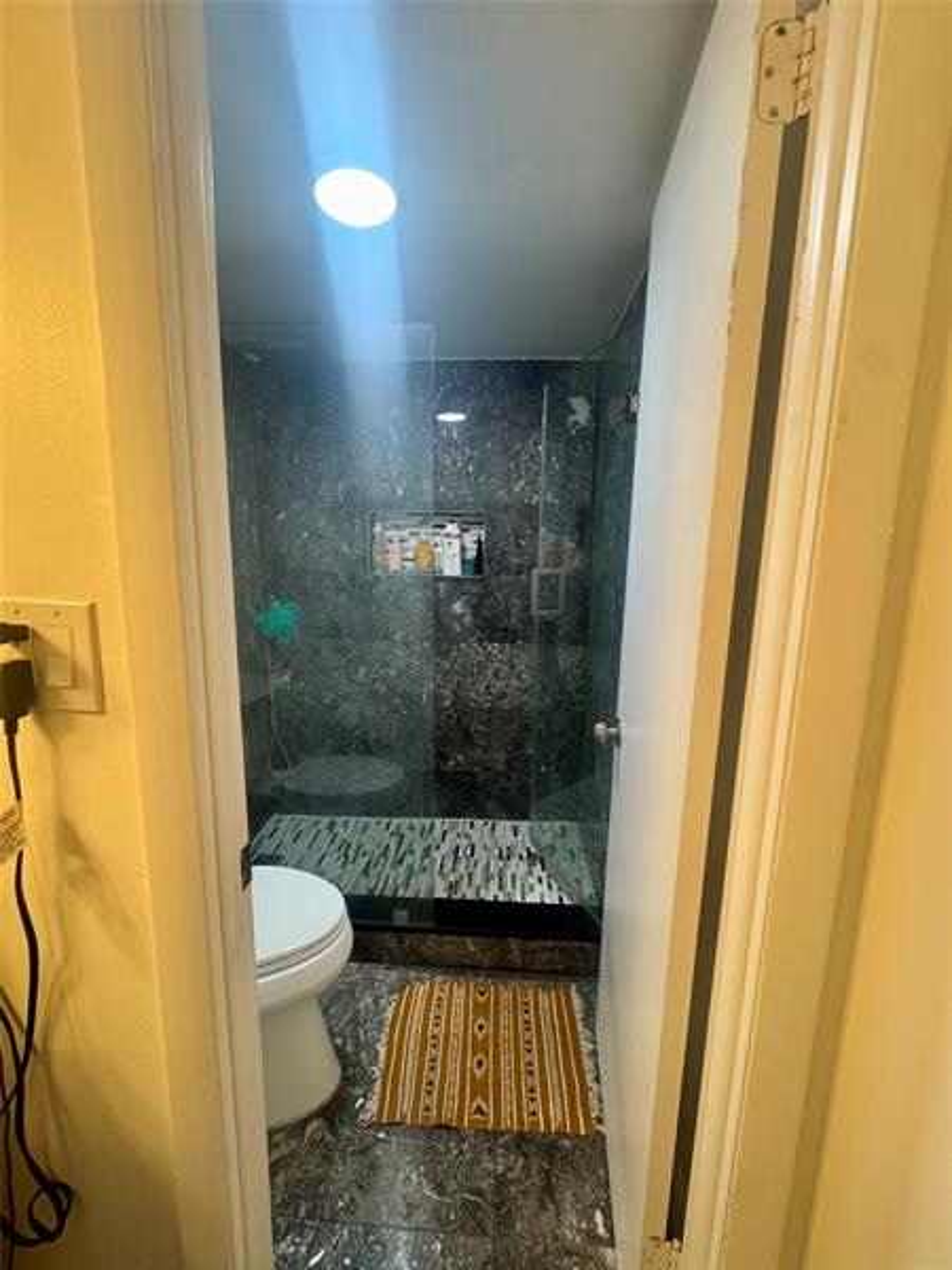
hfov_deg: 85.7
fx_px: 513
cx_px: 476
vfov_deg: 102.1
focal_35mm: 14
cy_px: 635
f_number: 2.2
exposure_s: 1/60
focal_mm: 2.22
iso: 250
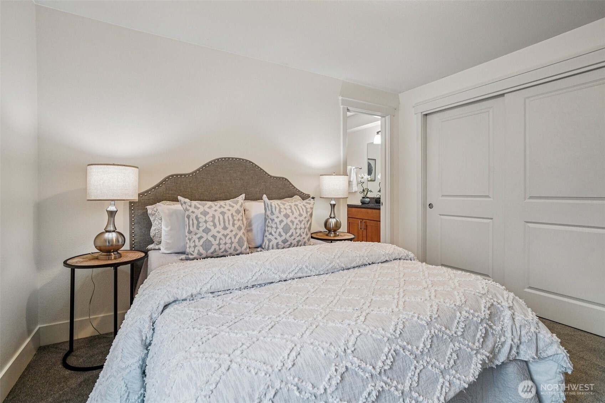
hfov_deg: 96.7
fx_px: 269
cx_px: 302
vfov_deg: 73.7
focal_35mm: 16
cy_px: 202
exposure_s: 1/50
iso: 1600
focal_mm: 16
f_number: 8
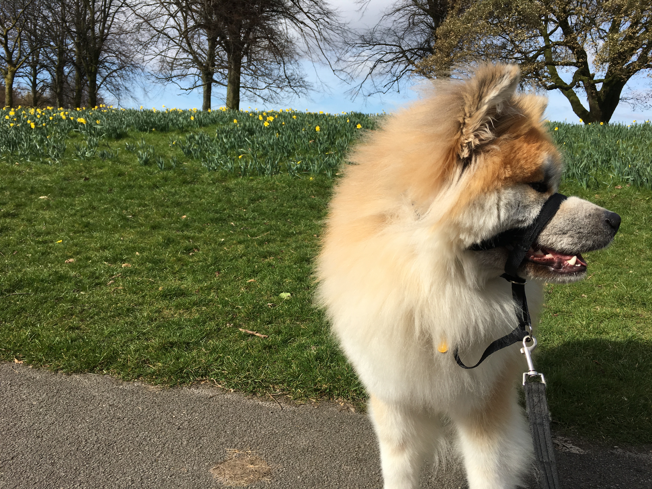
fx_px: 546
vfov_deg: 48.2
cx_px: 326
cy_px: 244
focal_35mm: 29
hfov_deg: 61.7
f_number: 2.2
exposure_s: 1/1789
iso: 25
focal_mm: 4.15
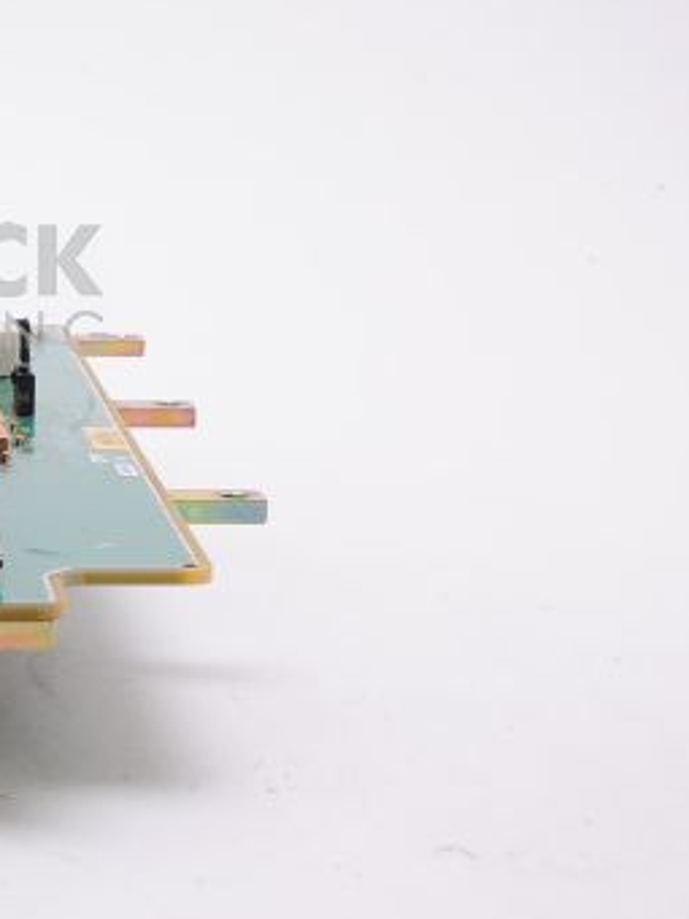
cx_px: -162
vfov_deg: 19.8
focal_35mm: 99
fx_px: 2627
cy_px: 292
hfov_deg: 14.4
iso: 320
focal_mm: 50
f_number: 14
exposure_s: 1/125
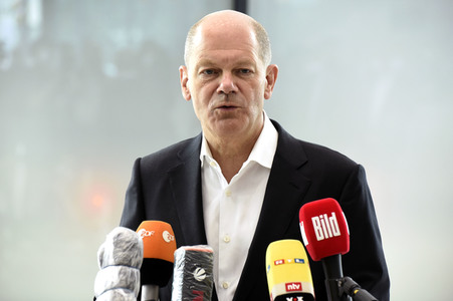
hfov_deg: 16.8
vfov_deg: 11.2
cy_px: 150
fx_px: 1534
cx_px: 226
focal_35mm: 122
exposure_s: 1/250
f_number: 5.6
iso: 3200
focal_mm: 122
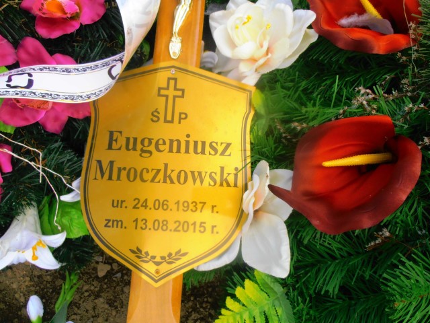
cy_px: 162
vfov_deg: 56.8
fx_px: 298
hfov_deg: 71.6
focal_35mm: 24
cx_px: 215
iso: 80
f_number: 3
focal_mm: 4.2
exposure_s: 1/500
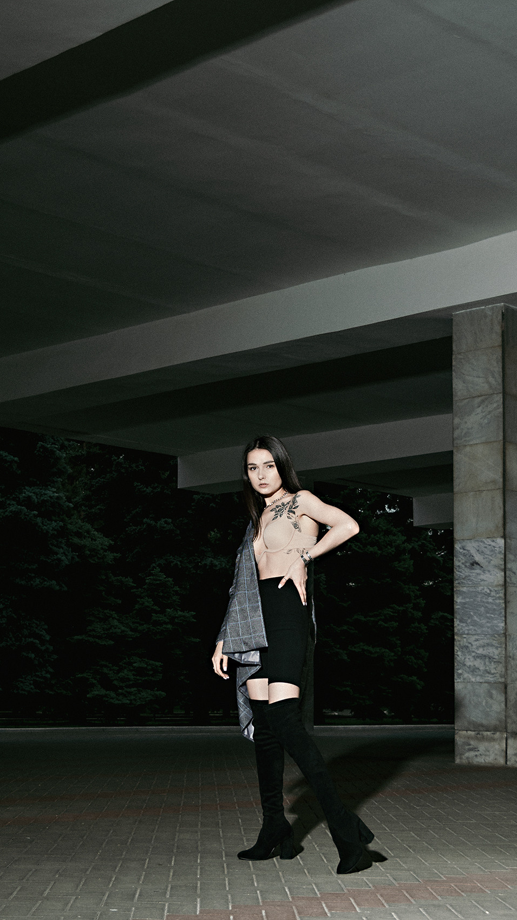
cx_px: 236
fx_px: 1170
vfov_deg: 42.9
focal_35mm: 48
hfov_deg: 24.9
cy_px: 460
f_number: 4.5
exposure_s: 1/100
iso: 100
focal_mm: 22
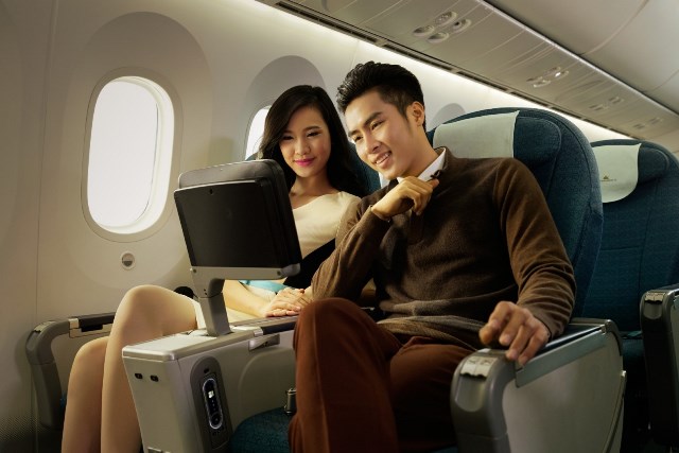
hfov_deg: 54.4
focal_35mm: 35
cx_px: 340
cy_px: 226
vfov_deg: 37.9
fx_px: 660
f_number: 4
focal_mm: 35
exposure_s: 1/60
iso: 800
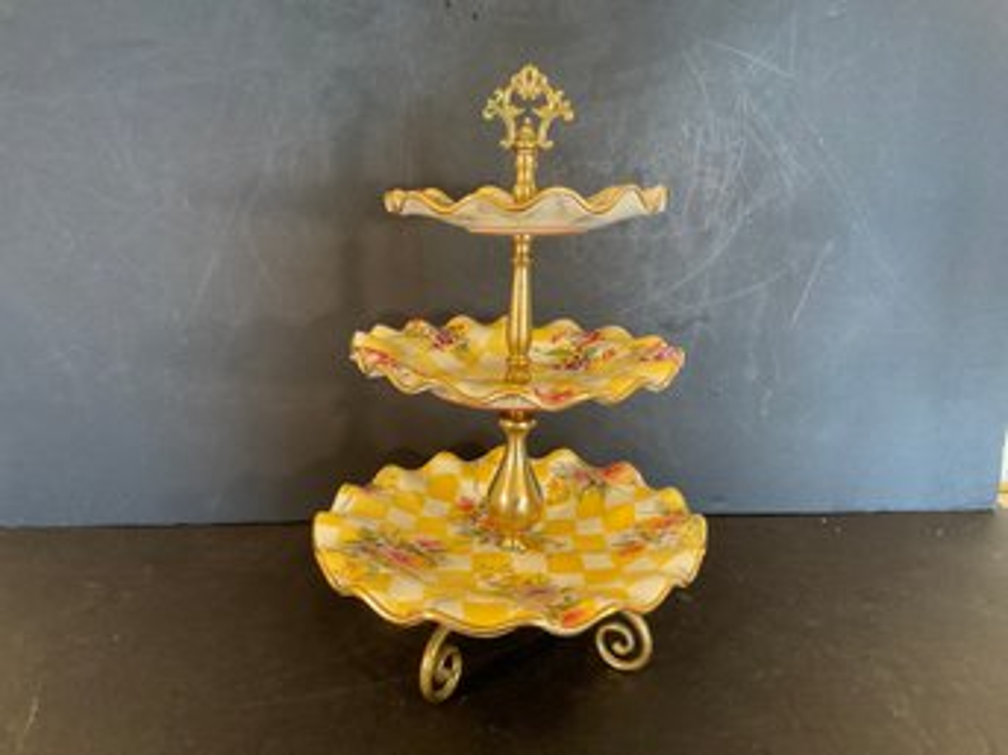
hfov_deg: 61.7
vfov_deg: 48.2
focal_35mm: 29
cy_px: 378
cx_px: 504
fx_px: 844
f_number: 1.8
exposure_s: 1/60
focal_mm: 3
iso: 200
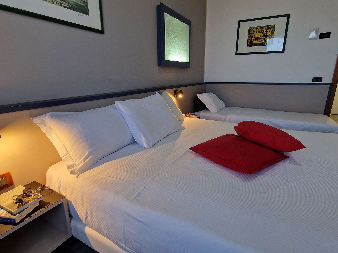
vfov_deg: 89.9
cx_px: 169
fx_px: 127
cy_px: 126
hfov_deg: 106.2
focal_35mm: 13
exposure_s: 1/50
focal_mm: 2.2
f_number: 2.2
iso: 80
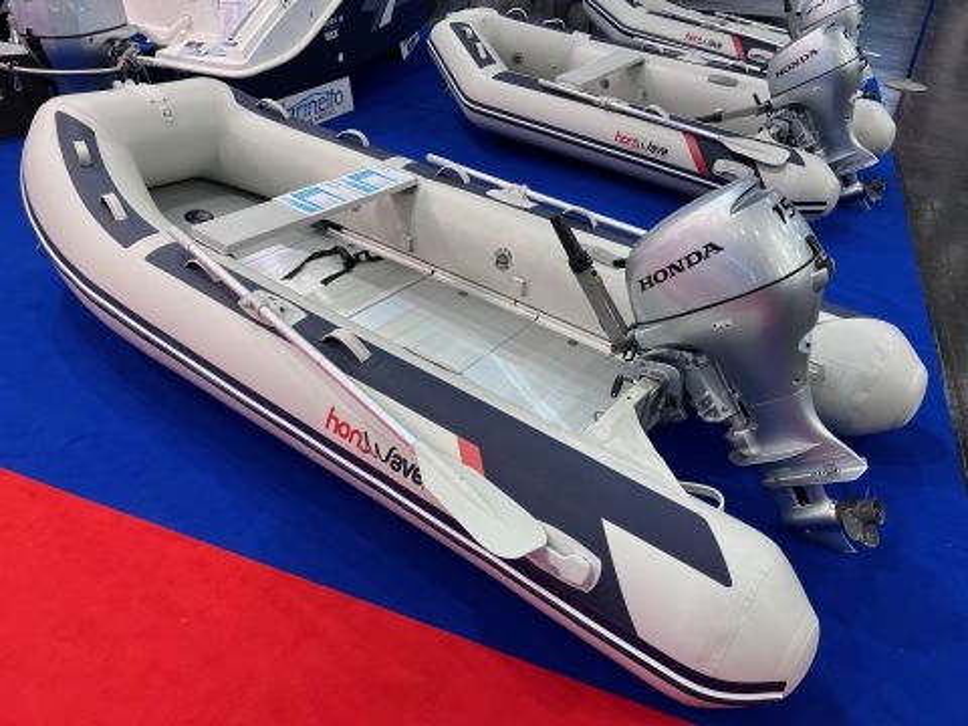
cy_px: 363
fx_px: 727
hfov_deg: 67.3
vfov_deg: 53.1
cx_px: 484
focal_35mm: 26
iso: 100
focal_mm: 5.7
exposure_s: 1/100
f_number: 1.5
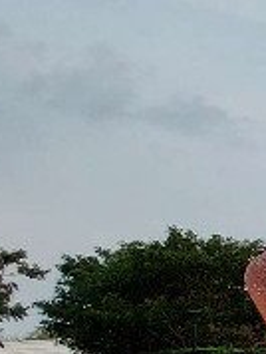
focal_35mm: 73
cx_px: 867
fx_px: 746
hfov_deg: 10.4
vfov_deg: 25.3
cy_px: 360
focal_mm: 1.74
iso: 50
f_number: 2.2
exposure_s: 1/137
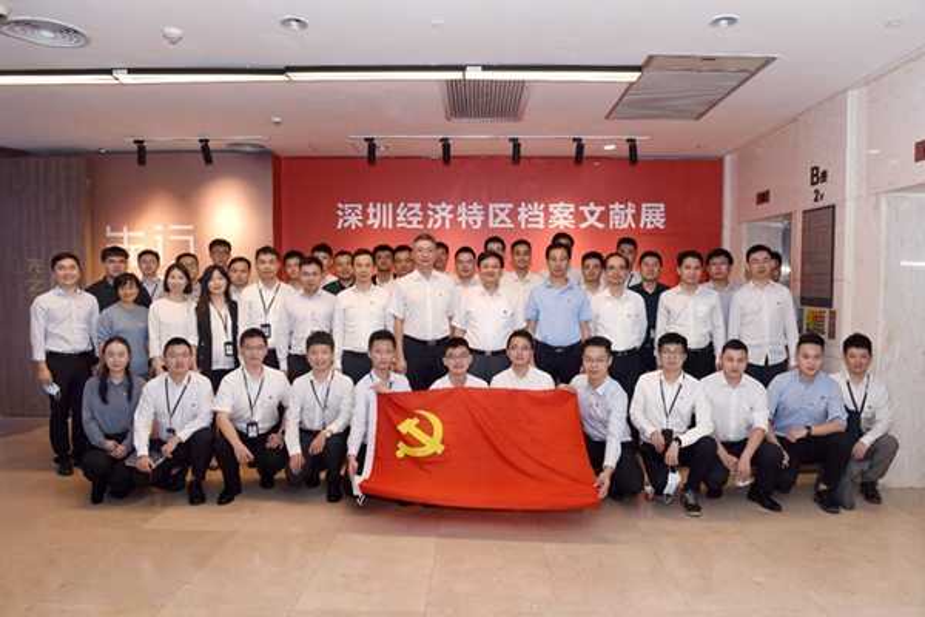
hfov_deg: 73.7
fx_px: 617
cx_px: 462
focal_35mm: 24
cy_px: 308
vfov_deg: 53.1
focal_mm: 24
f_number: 5
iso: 640
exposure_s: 1/160
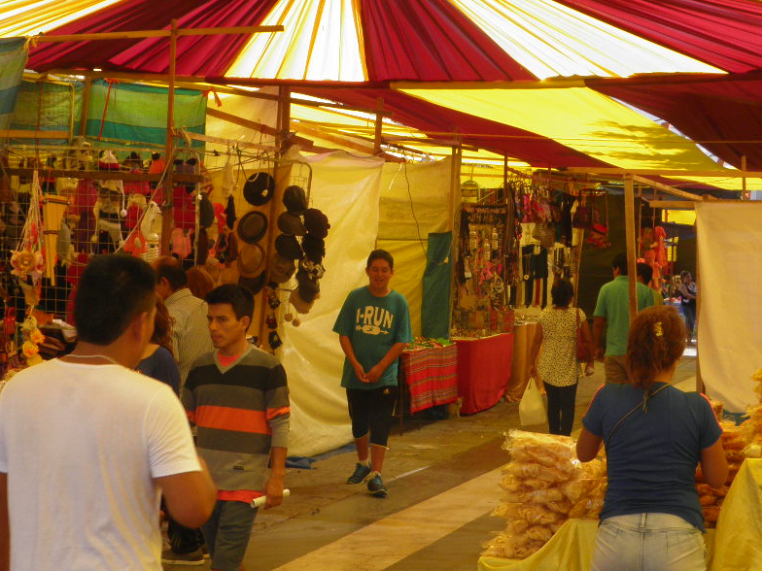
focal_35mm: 80
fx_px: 1761
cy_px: 313
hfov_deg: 24.4
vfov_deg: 18.4
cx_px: 399
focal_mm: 8.9
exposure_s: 1/125
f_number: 5.5
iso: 50
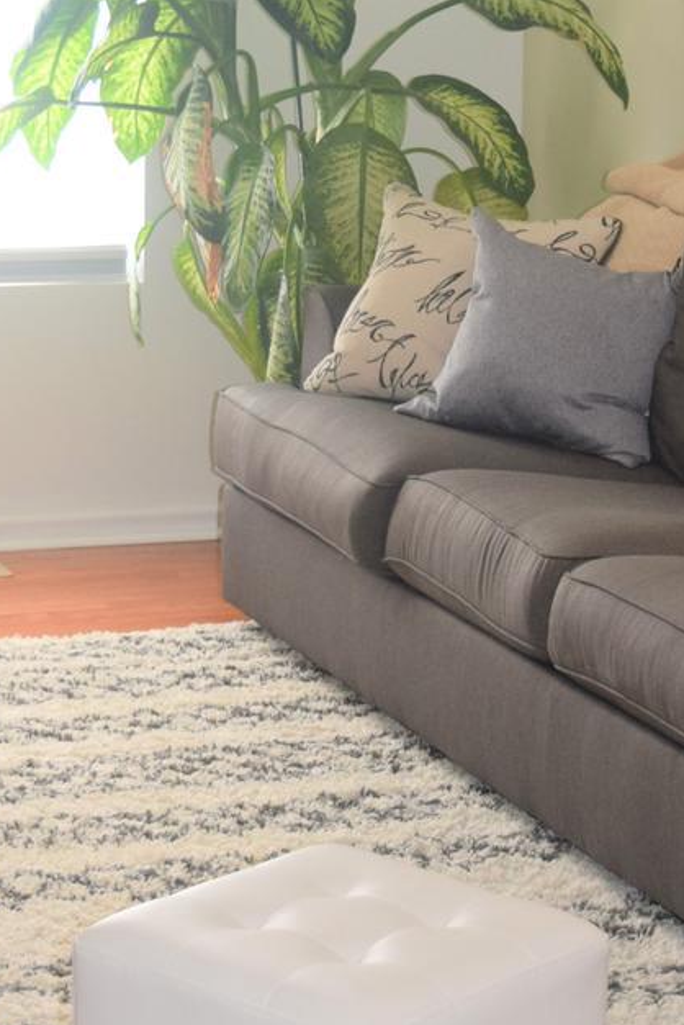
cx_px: 480
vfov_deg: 19.8
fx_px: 2932
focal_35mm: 103
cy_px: 441
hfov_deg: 13.3
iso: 800
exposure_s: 1/100
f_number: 5
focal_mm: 28
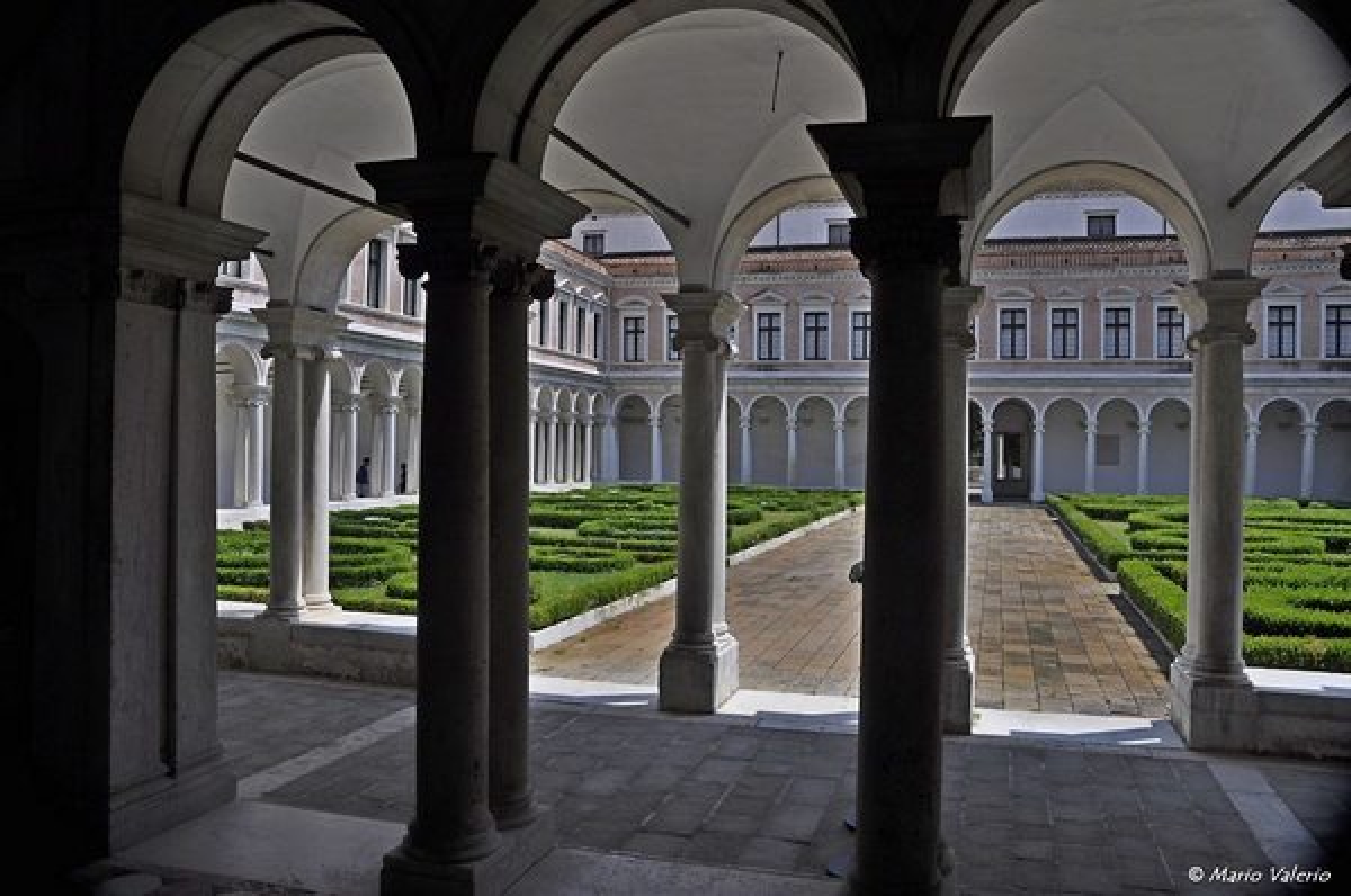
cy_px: 448
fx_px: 1012
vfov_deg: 47.8
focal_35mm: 27
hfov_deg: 67.5
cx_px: 676
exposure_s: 1/250
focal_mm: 18
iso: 200
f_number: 9
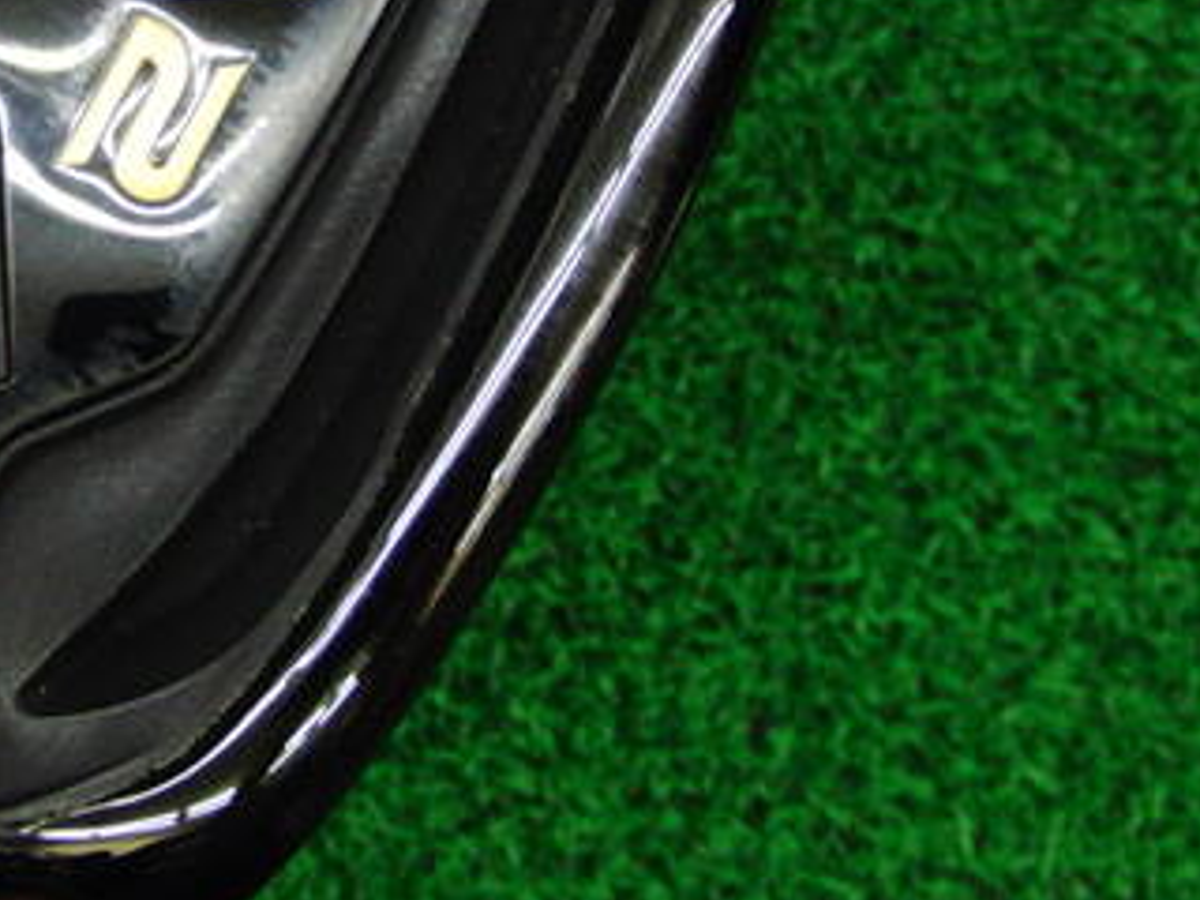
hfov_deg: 25.7
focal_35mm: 74
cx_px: 195
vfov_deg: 19.5
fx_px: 2565
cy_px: 98
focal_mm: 6.42
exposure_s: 1/50
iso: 400
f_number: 3.6
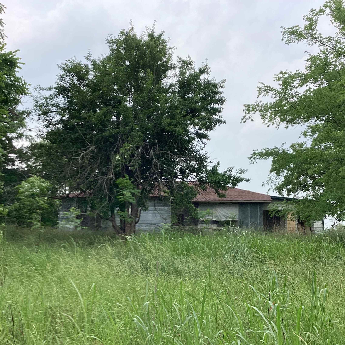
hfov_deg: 44.6
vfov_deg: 44.9
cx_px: 211
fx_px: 417
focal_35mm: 37
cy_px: 174
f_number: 2.4
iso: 25
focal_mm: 3.3
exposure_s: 1/815
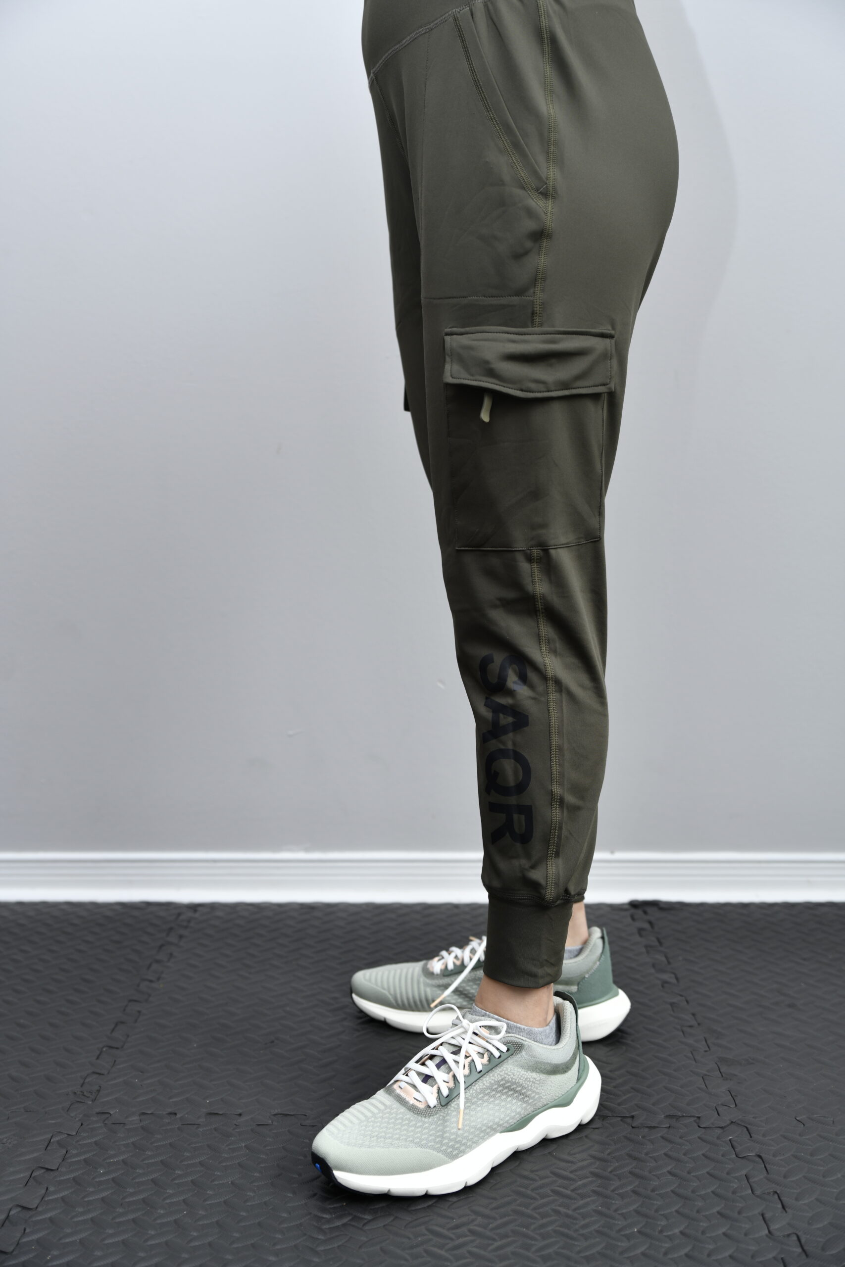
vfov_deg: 48.5
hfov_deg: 33.4
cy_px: 634
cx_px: 422
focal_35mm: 40
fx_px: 1408
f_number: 3.2
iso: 100
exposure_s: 1/100
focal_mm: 40
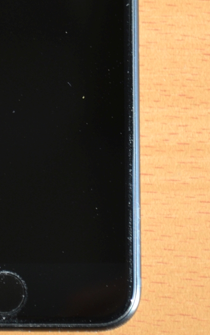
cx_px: 7
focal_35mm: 205
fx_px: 1879
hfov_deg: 6.4
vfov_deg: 10.2
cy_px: 71
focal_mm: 55
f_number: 5.6
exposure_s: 1/60
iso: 400
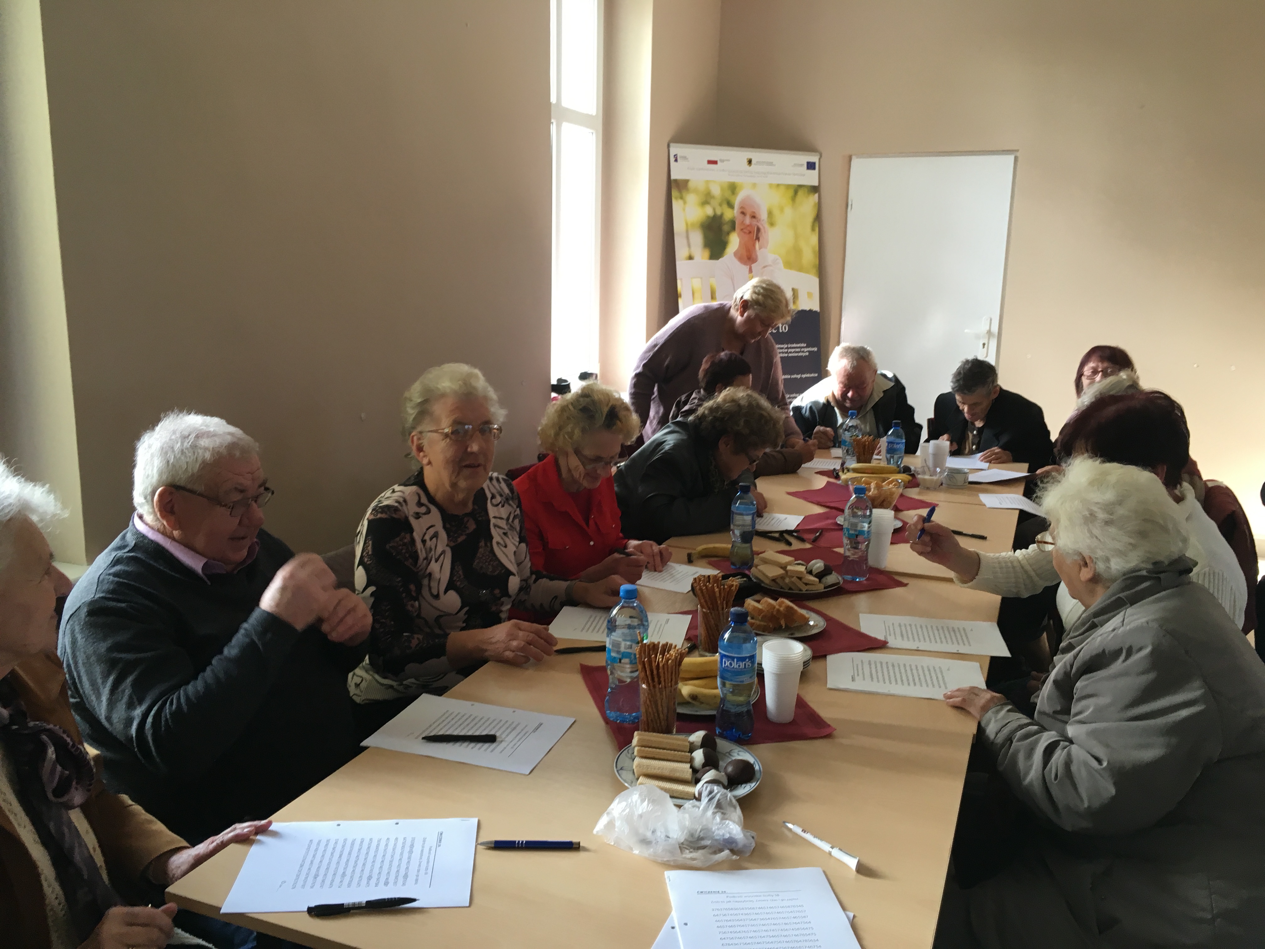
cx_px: 632
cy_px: 474
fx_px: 1060
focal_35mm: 29
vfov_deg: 48.2
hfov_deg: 61.7
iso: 40
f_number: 2.2
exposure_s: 1/33
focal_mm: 4.15
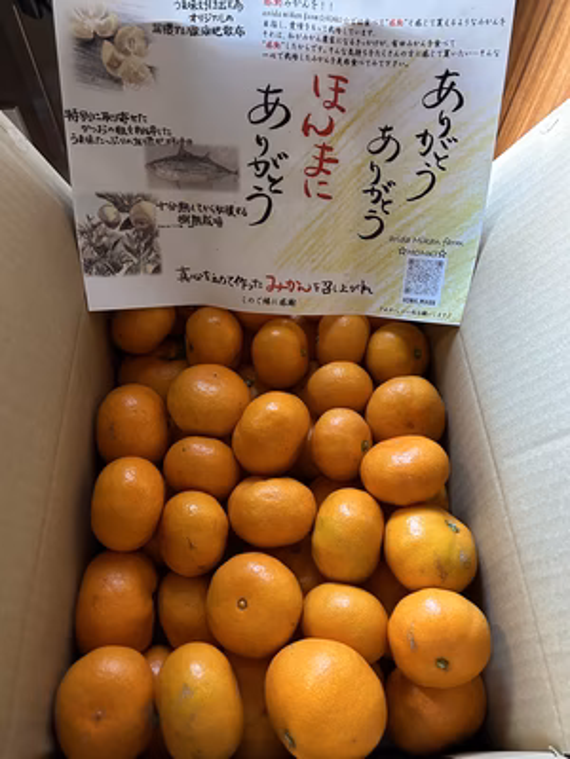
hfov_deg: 53.1
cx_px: 285
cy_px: 380
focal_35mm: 26
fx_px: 571
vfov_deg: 67.3
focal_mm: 5.7
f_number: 1.5
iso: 500
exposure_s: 1/41
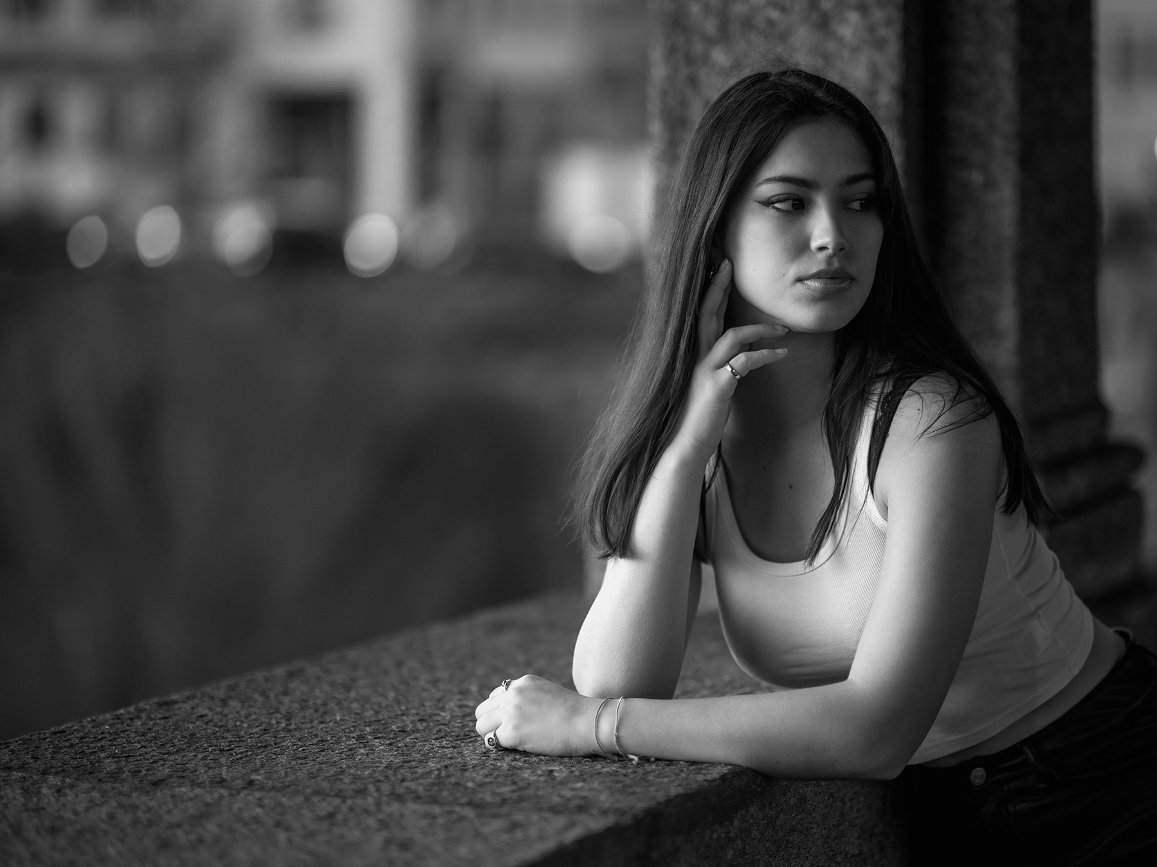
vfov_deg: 15.9
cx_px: 655
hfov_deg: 21.1
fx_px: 3108
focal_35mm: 93
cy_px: 430
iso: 100
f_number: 1.4
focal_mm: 85
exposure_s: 1/125
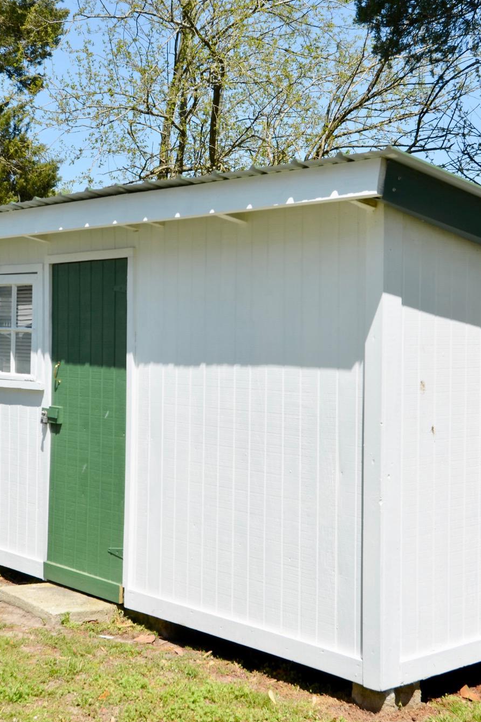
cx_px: 194
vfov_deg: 36.2
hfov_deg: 24.6
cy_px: 365
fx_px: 1102
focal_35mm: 55
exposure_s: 1/320
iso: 100
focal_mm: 24
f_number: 9
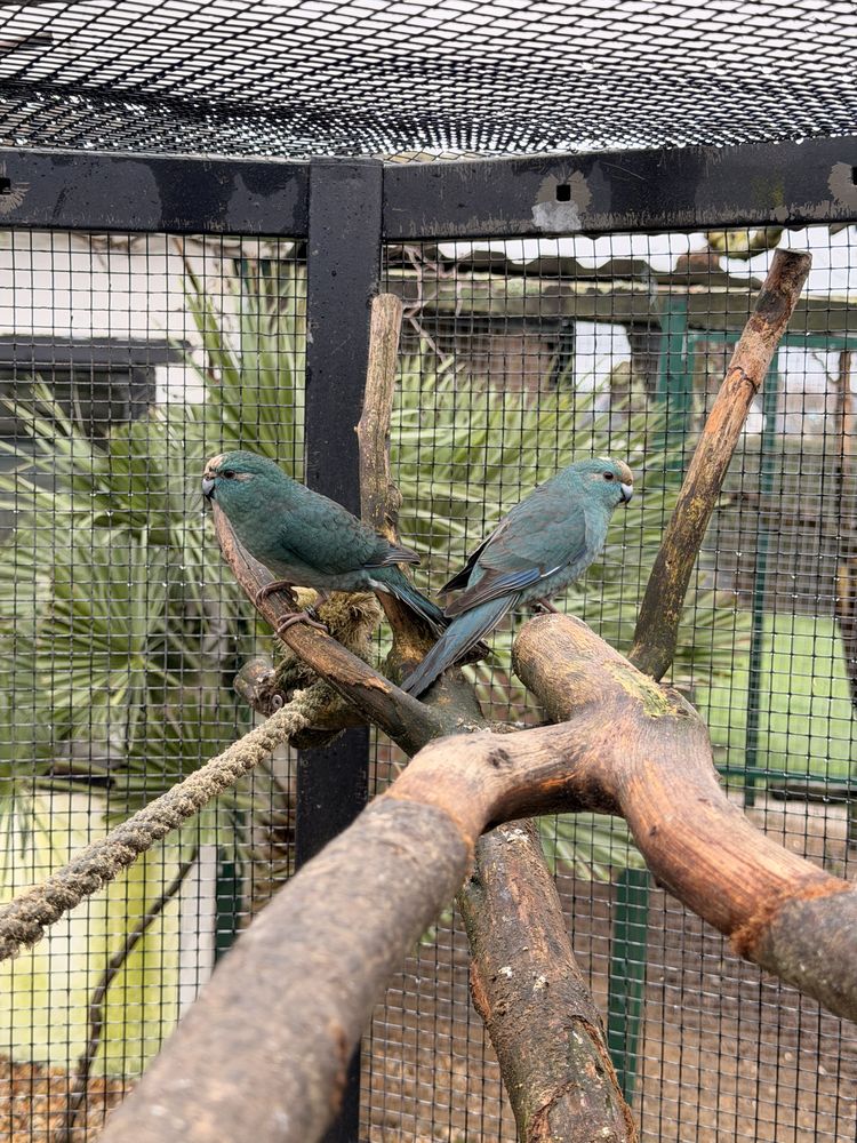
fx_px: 1584
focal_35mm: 48
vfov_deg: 39.7
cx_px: 428
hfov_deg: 30.3
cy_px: 572
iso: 125
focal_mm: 6.76
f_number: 1.78
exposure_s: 1/178
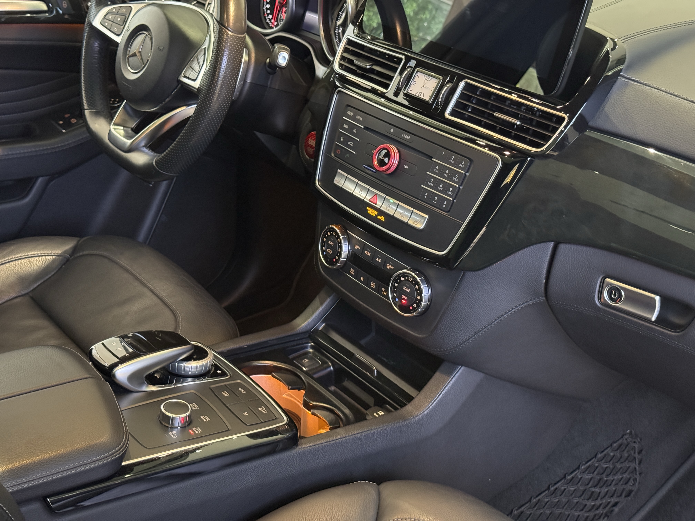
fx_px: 964
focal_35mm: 48
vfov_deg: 30.3
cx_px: 348
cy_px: 260
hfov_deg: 39.7
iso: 500
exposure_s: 1/25
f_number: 1.78
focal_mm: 6.76
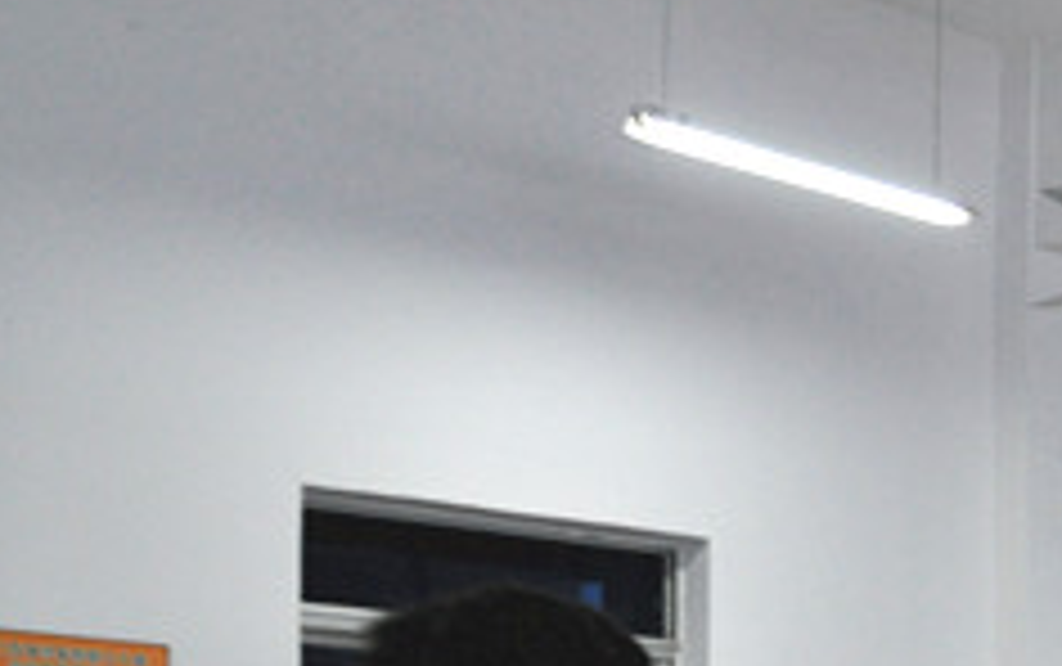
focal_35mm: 93
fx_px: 2694
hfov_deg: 19.6
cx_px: 1566
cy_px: 943
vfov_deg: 13.4
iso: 800
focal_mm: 18
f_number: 4
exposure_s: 1/60
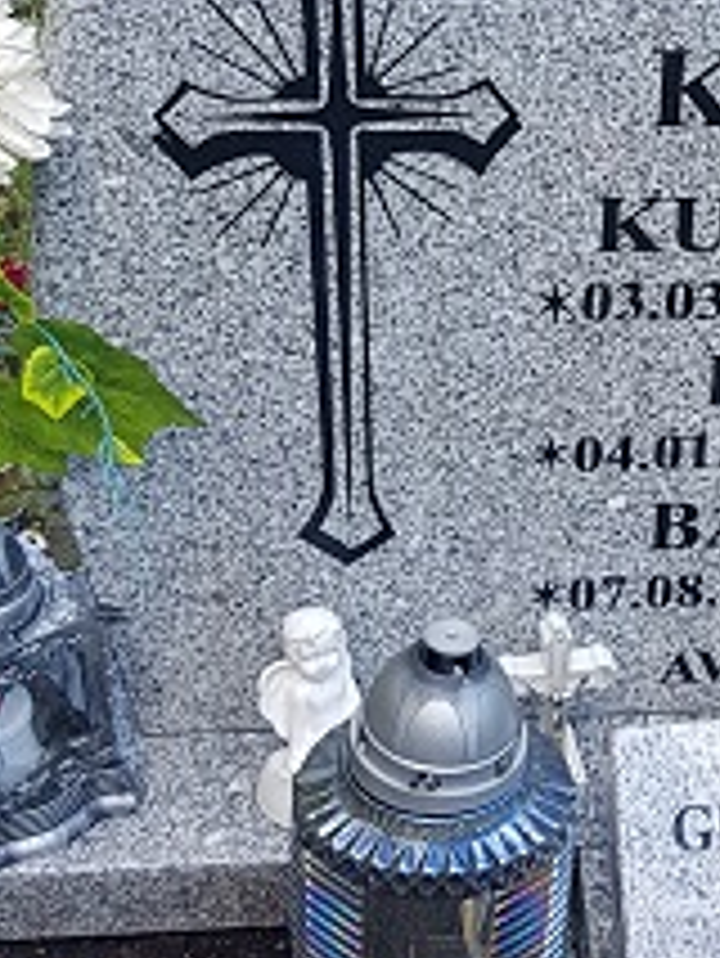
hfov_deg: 18.5
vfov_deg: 24.7
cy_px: 229
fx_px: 2161
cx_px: 688
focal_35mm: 78
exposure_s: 1/323
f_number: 1.7
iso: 40
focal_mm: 4.2
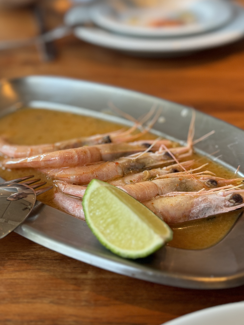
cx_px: 122
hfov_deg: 56.8
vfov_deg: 71.6
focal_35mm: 24
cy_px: 162
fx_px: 226
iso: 125
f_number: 1.78
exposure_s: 1/50
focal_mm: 6.76
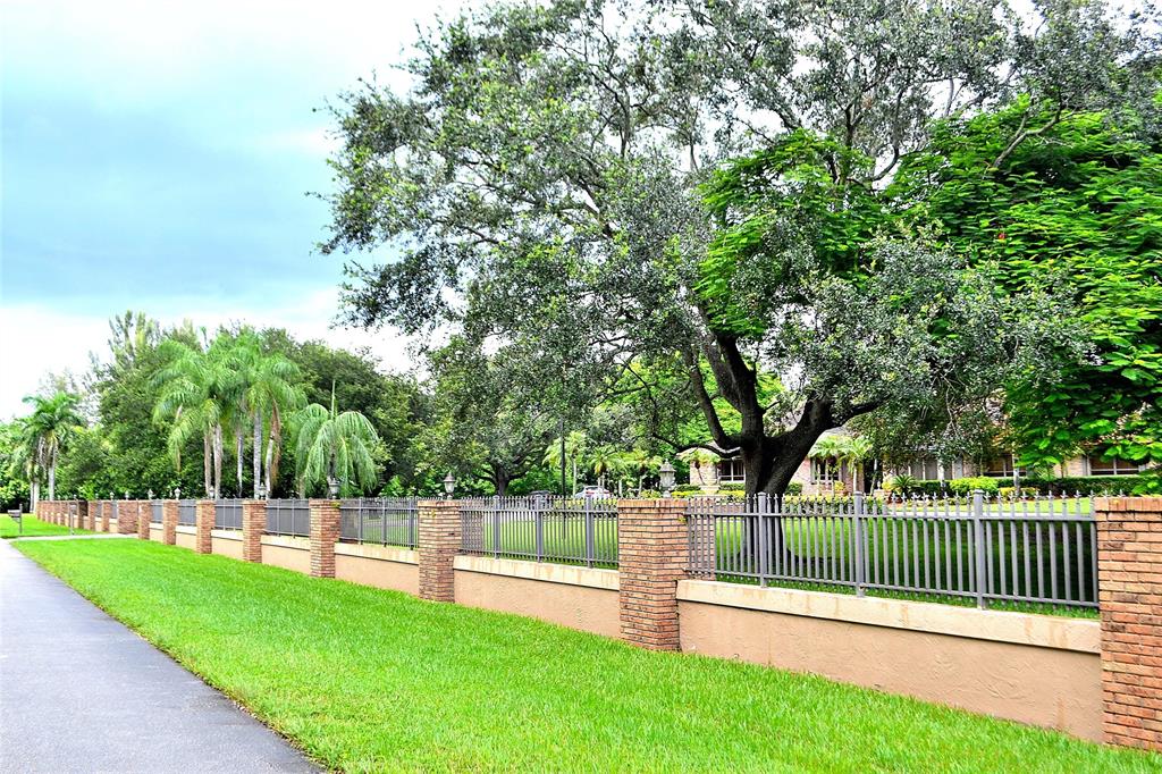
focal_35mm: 36
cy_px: 387
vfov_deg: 36.8
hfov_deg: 53.1
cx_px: 581
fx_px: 1162
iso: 100
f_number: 5.6
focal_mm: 24
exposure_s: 1/125
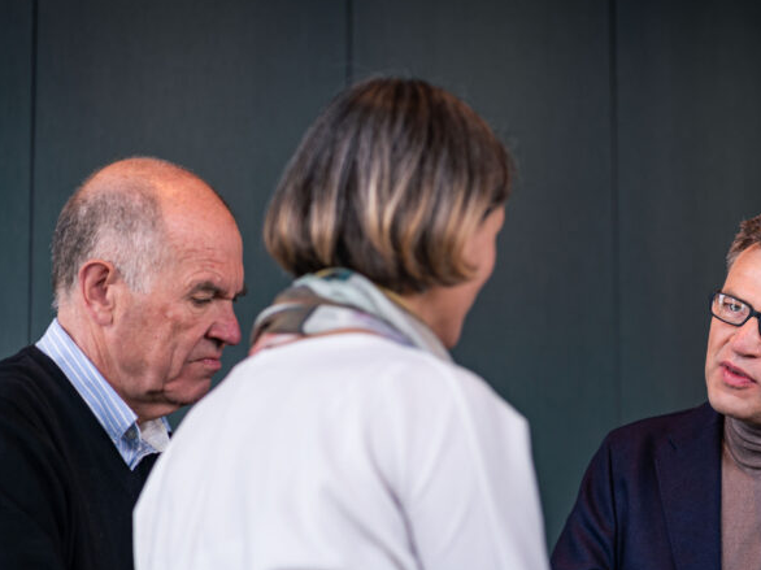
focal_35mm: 111
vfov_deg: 13.3
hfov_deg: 17.7
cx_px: 495
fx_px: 2439
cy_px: 415
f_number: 2.8
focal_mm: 66
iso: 50
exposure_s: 1/160
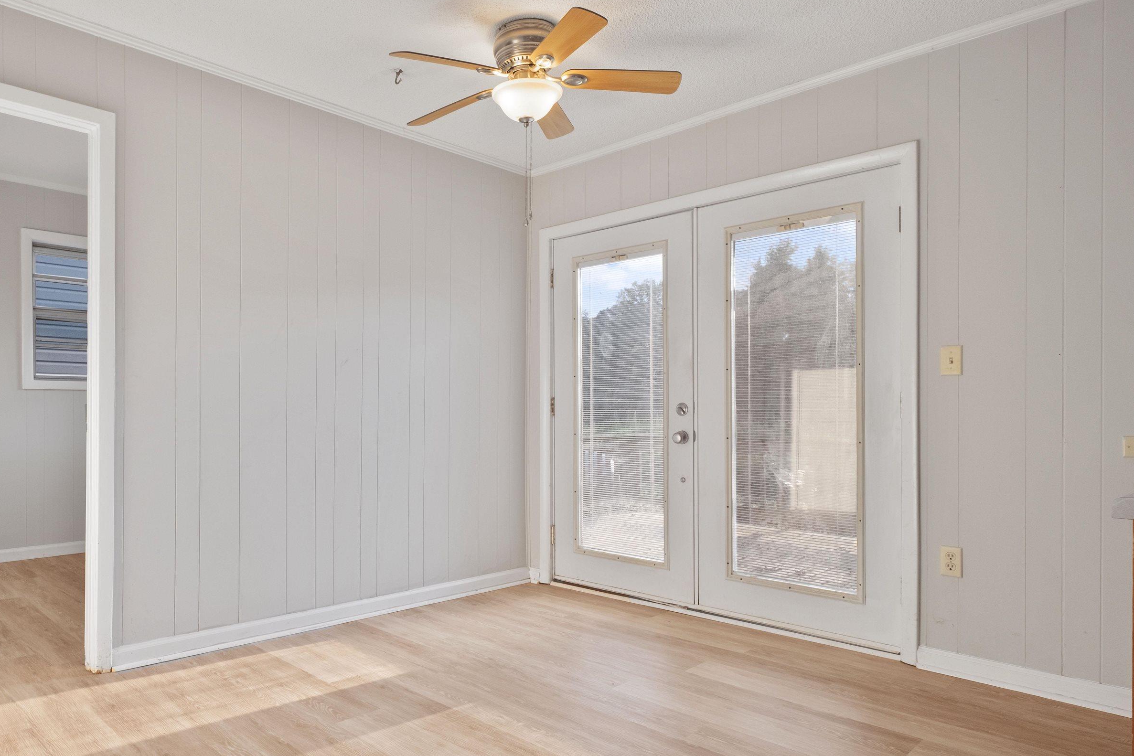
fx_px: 693
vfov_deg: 57.1
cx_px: 438
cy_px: 422
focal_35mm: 22
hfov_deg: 77.4
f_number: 8
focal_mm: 11.5
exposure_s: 1/30
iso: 800
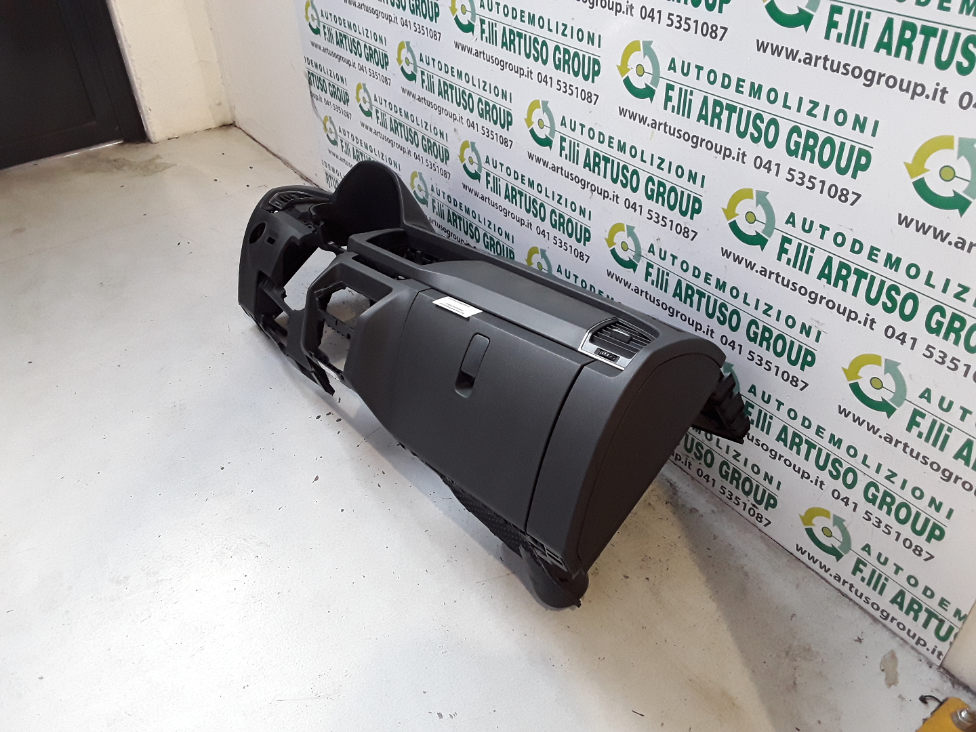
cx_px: 488
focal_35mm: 31
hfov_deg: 58.4
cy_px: 366
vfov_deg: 45.4
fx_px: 874
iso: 316
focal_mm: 3.3
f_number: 2.2
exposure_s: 1/33
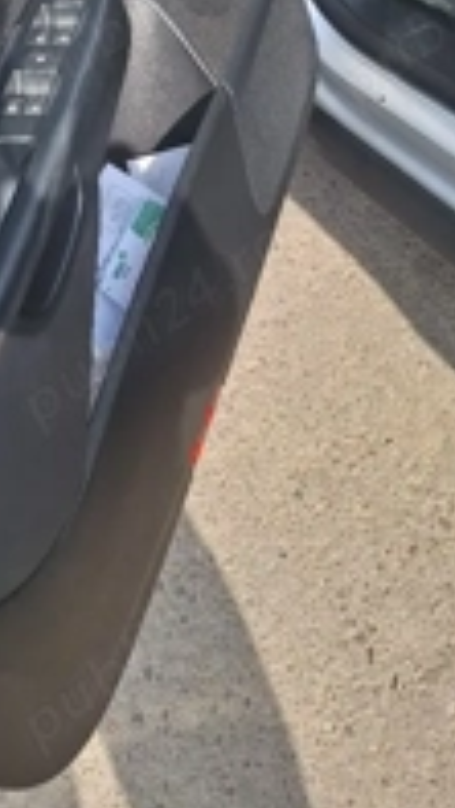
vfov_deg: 37.4
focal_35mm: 51
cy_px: 53
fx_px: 1092
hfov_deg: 21.9
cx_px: -82
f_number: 1.8
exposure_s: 1/1429
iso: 40
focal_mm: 5.54
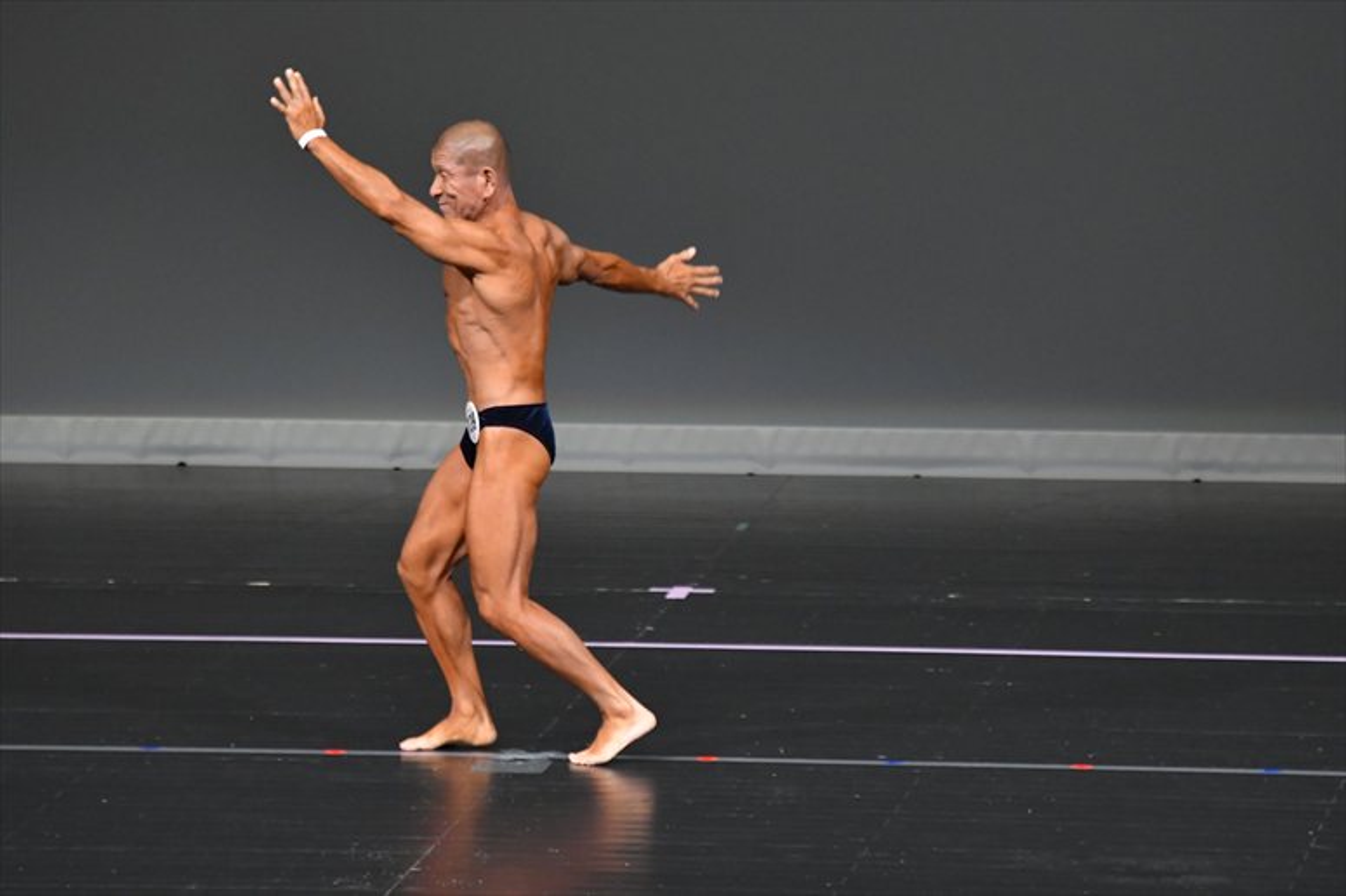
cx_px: 673
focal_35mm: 315
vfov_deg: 4.4
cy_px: 448
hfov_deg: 6.5
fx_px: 11772
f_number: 5.6
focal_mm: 210
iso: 4000
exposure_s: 1/400
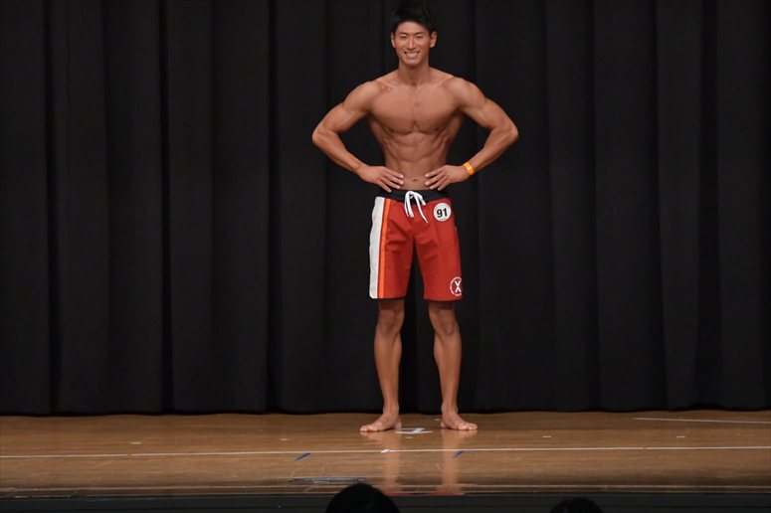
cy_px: 256
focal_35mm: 240
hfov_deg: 8.6
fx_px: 5138
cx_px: 386
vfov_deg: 5.7
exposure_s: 1/400
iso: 6400
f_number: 5.6
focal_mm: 160
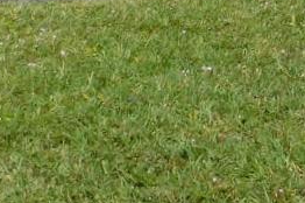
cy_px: -270
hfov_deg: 8.3
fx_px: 1938
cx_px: 718
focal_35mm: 229
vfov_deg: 5.8
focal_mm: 6.3
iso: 125
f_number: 7
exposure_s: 1/400
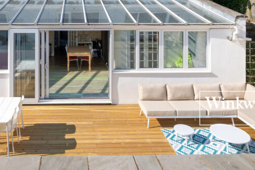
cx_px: 76
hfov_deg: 55.5
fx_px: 234
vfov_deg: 36.0
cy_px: 0
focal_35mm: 33
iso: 100
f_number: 8
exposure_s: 1/320
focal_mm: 16
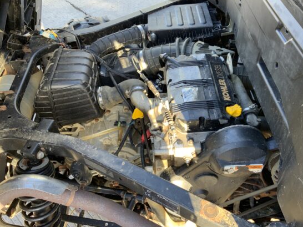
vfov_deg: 41.8
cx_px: 169
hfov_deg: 53.9
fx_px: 297
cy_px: 112
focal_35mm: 34
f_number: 1.8
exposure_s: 1/122
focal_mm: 3
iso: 50
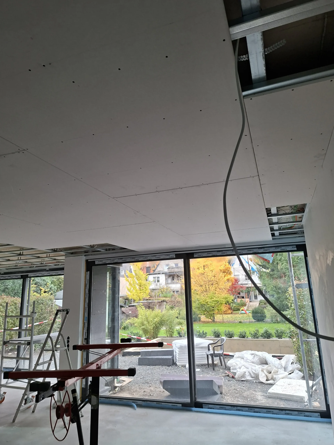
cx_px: 167
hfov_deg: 58.9
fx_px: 296
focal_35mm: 23
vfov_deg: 73.9
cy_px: 222
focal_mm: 5.54
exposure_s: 1/122
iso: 50
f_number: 1.8
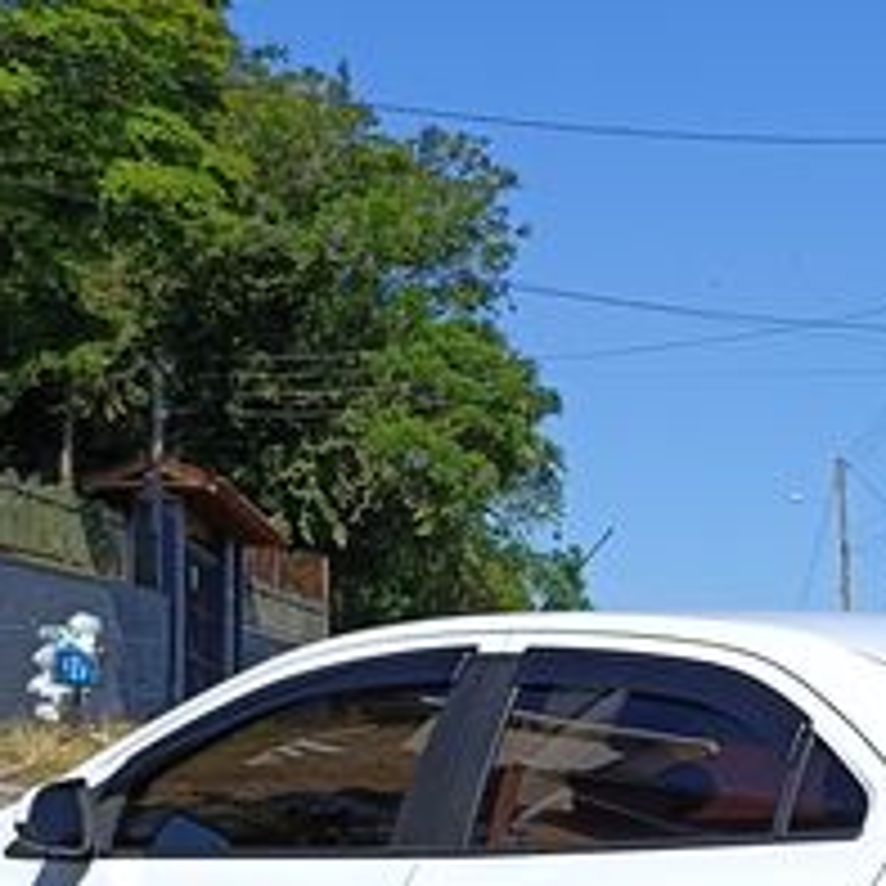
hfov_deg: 30.1
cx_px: 751
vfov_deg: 30.4
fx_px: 1593
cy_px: 688
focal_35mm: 55
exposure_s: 1/3891
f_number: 1.5
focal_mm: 4.94
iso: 87
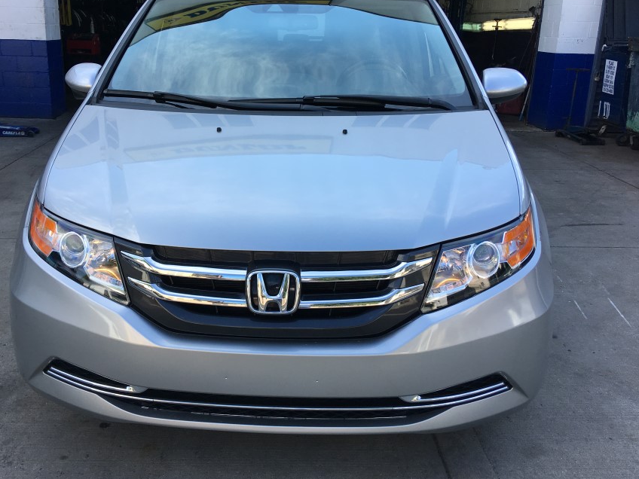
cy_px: 206
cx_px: 277
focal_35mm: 35
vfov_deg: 40.6
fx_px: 646
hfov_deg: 52.5
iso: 25
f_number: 2.2
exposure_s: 1/516
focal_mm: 4.15
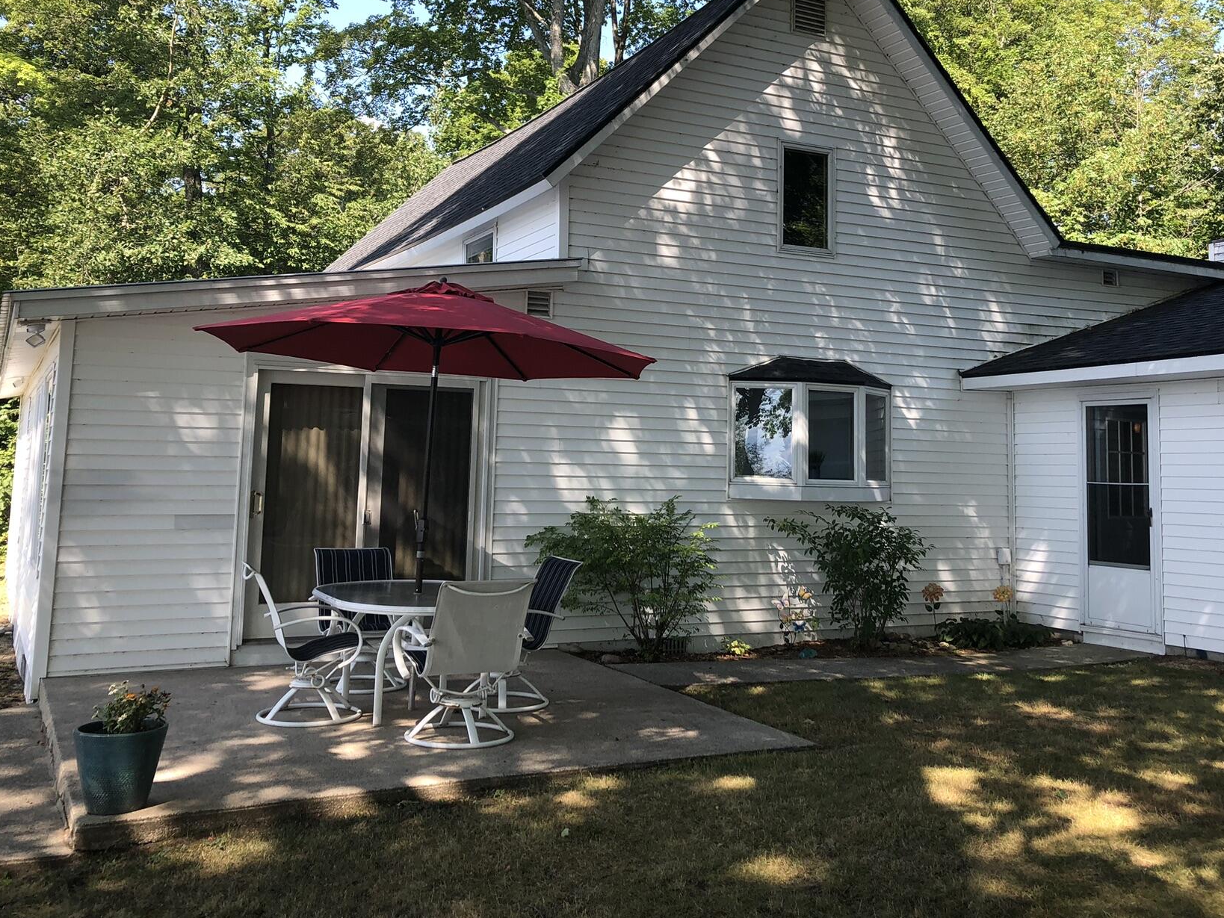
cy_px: 347
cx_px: 678
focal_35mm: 35
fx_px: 1238
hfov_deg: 52.5
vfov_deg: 40.4
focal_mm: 3.99
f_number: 1.8
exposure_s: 1/337
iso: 20
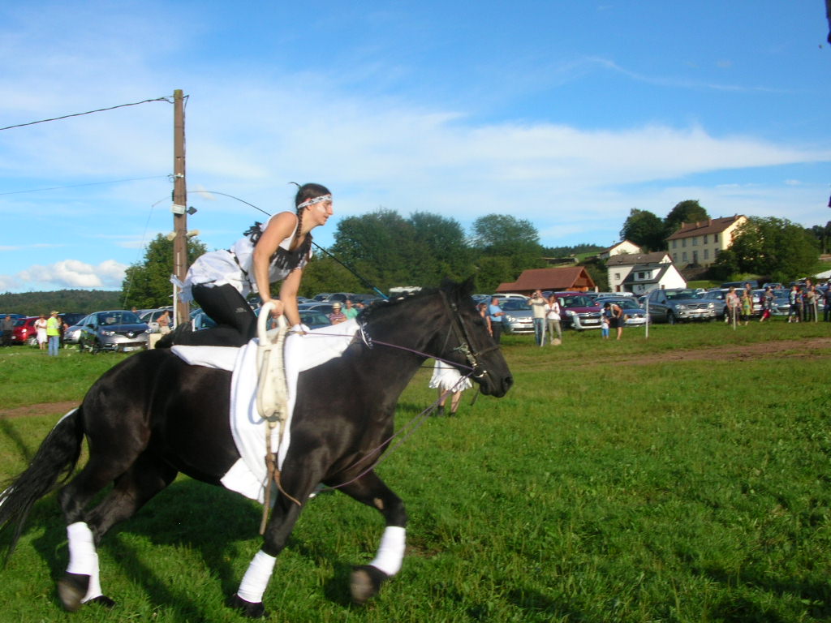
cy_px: 312
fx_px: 840
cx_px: 416
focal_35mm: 35
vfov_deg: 40.7
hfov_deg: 52.6
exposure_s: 1/234
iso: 50
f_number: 5.6
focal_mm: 5.8
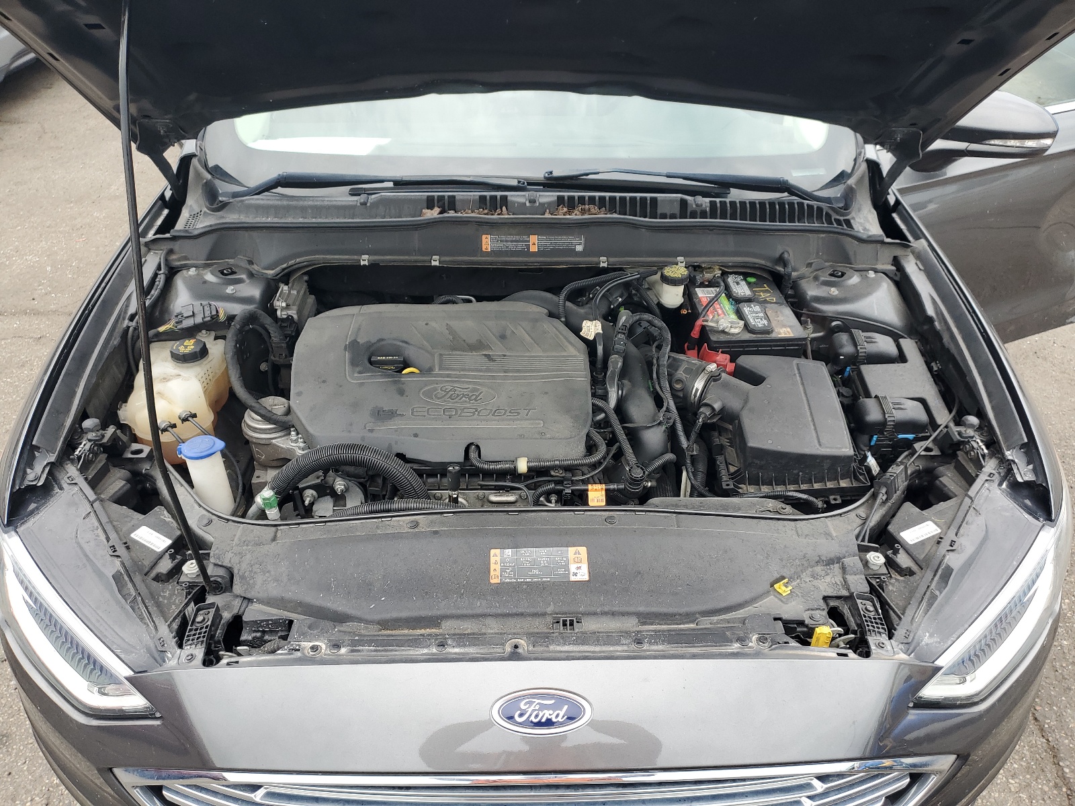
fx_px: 807
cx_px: 538
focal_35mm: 26
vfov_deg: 53.1
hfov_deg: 67.3
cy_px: 403
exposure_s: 1/208
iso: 50
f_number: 1.5
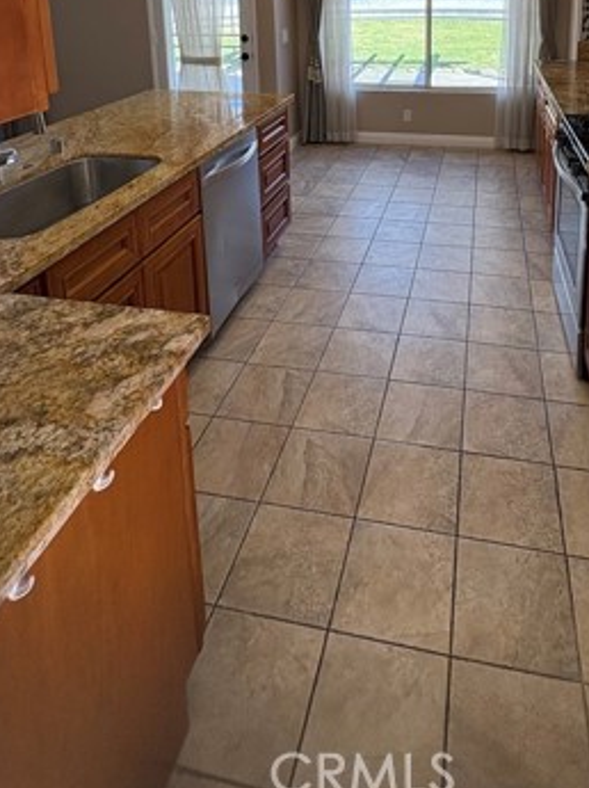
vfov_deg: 57.6
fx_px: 591
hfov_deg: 52.3
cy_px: 75
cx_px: 377
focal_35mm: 26
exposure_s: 1/130
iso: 64
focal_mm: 2.22
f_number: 2.2
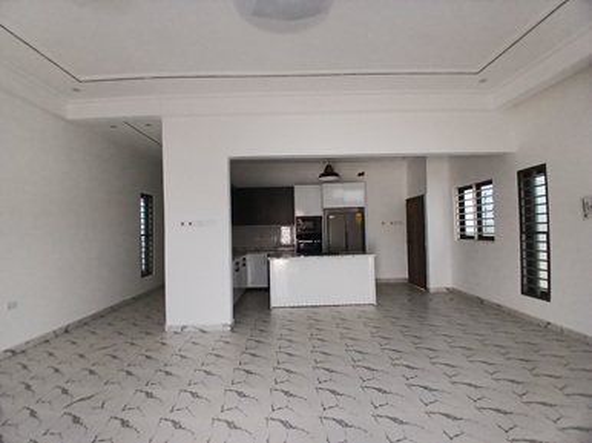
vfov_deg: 74.7
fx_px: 291
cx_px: 296
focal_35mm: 17
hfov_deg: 91.1
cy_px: 222
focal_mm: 1.4
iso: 80
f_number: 2.2
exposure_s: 1/100
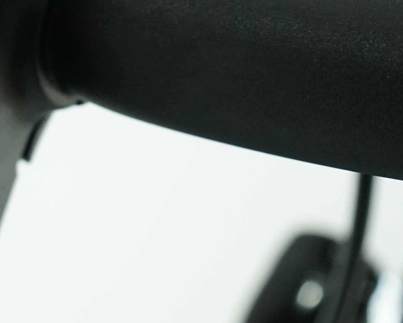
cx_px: -332
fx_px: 1563
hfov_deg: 13.2
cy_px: 15
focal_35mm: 131
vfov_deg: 11.7
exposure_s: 1/200
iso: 2500
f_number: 5.6
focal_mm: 38
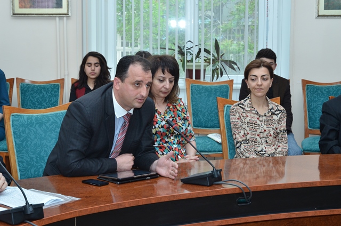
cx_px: 170
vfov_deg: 18.8
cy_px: 113
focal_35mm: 72
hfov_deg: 28.1
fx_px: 681
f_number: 10
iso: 1100
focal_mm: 48
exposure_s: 1/160
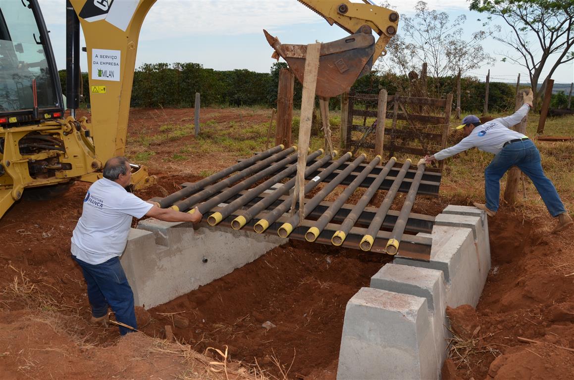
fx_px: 430
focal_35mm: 27
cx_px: 287
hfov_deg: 67.5
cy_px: 190
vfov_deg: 47.7
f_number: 7.1
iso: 100
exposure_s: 1/200
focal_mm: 18
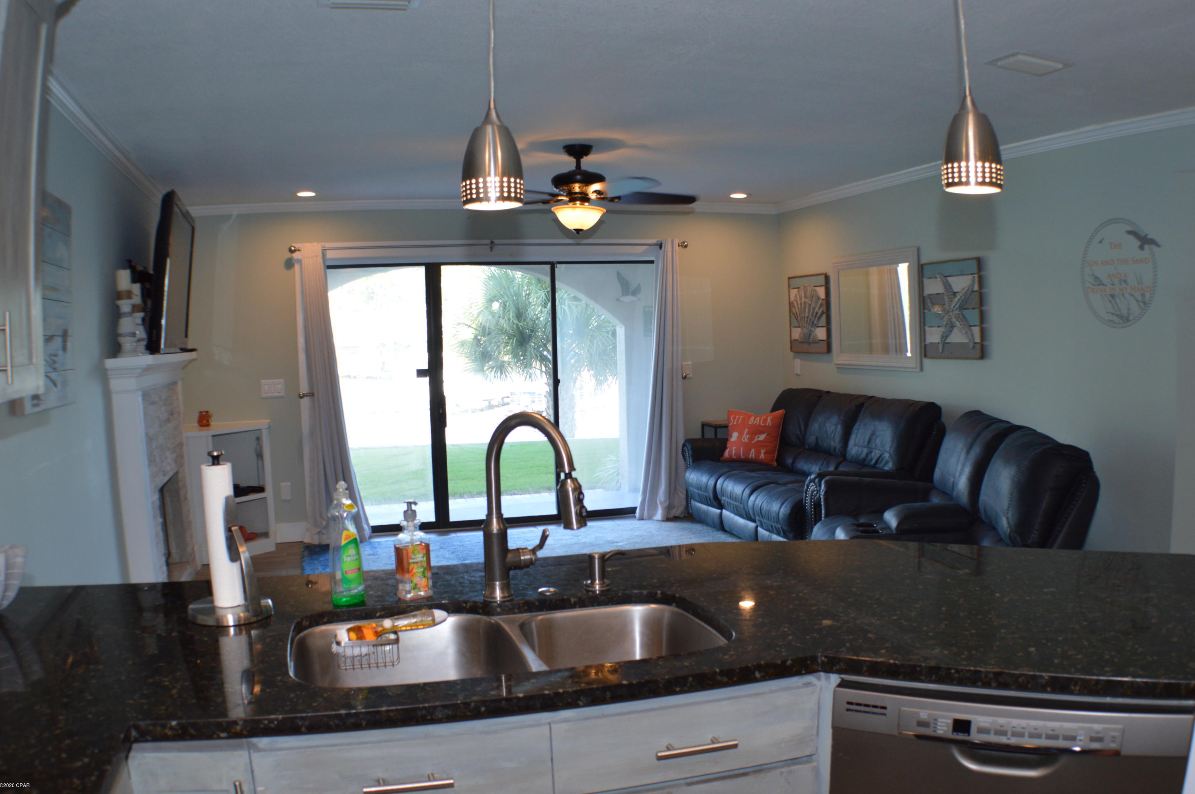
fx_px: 1326
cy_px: 404
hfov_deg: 48.5
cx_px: 610
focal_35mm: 40
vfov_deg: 33.3
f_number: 4.5
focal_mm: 26
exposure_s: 1/80
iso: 400
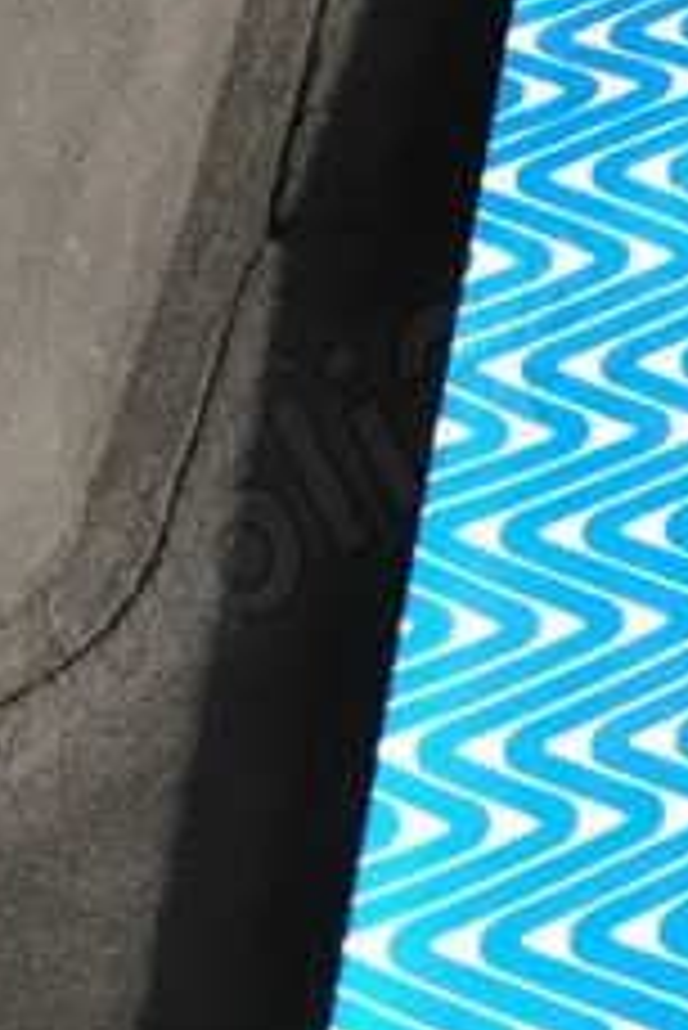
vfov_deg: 16.1
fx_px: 3635
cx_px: 1979
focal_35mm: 127
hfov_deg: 9.0
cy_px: 517
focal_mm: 3.99
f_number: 1.8
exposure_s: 1/33
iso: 32
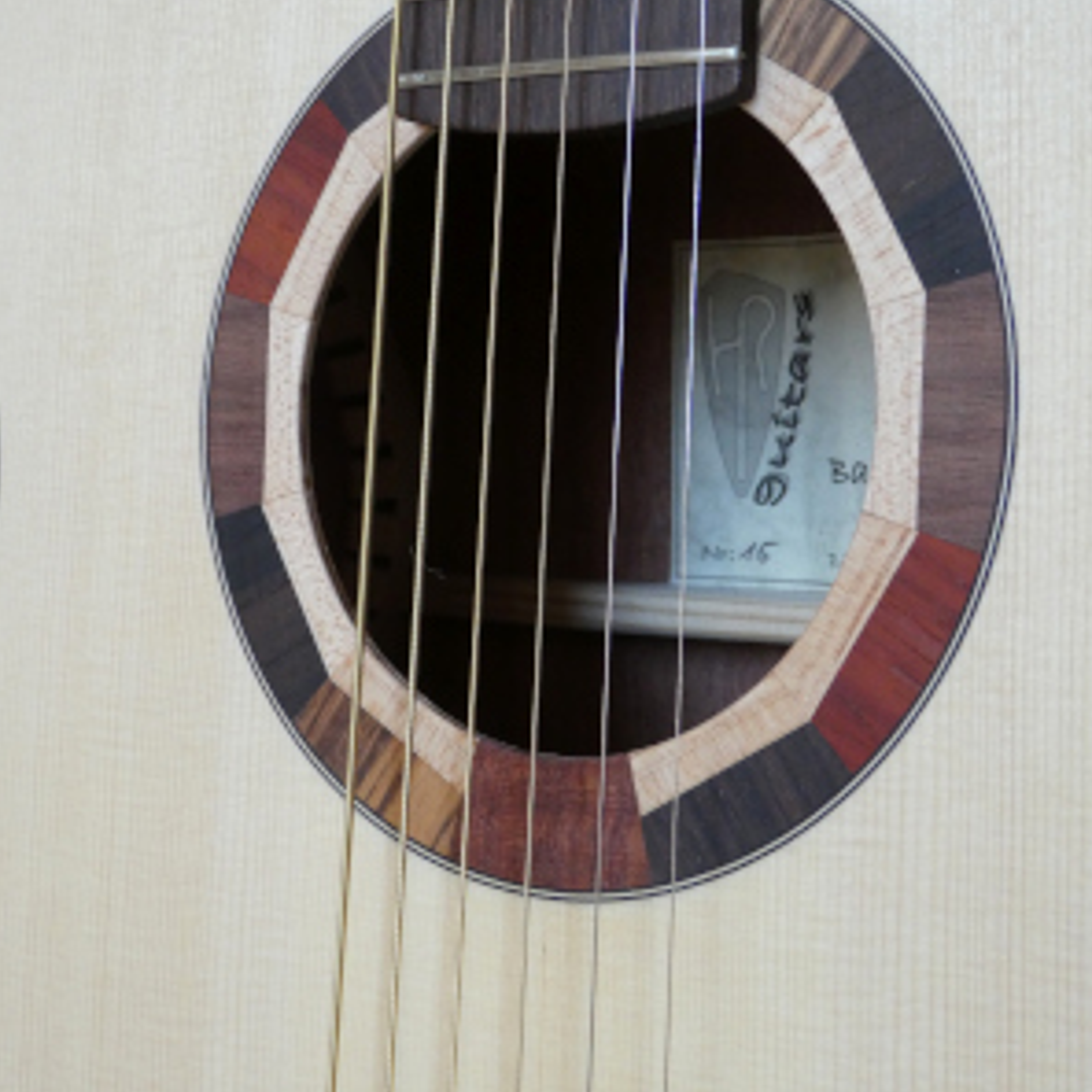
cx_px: 546
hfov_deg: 25.4
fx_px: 2427
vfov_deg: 25.3
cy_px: 483
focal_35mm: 68
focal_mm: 10.3
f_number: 4.2
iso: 500
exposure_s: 1/80
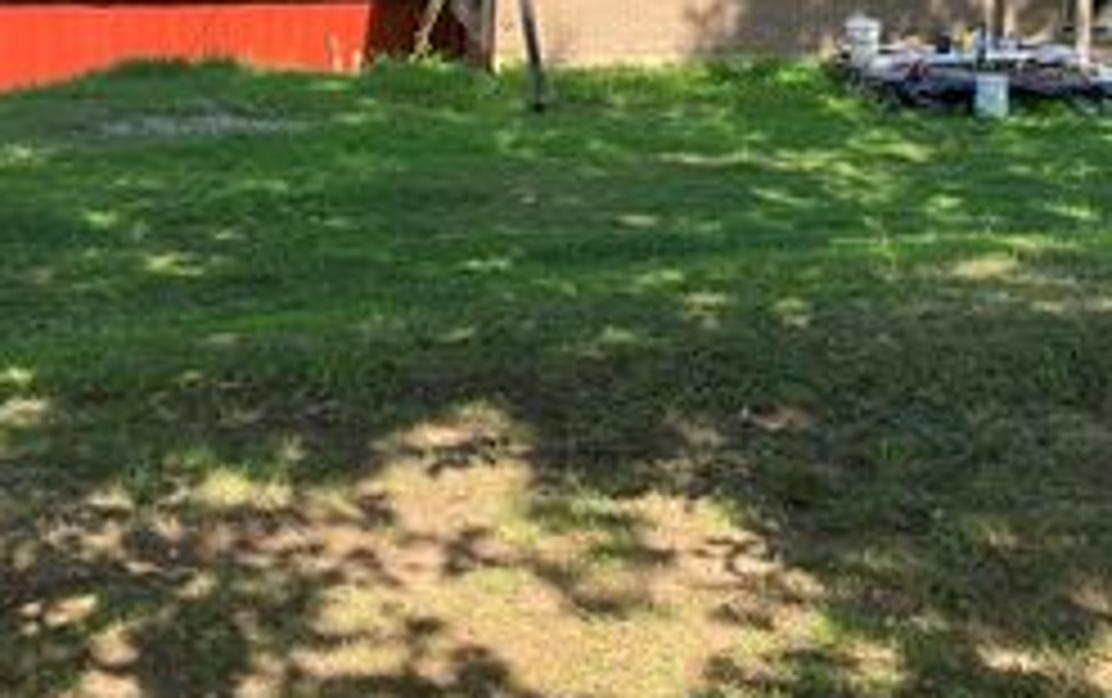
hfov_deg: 33.7
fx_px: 1820
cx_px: 729
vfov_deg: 20.7
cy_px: -65
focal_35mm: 60
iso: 32
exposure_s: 1/501
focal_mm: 3.99
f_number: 1.8
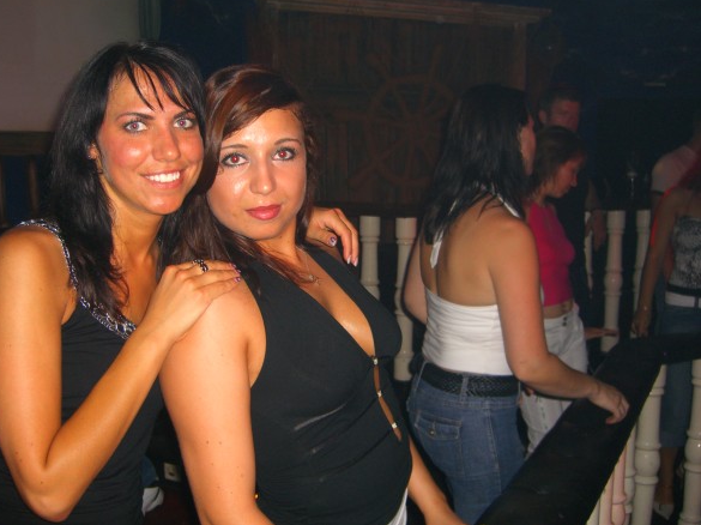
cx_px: 343
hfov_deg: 47.9
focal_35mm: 39
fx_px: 789
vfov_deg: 36.8
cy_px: 257
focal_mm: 7.9
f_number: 2.8
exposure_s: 1/60
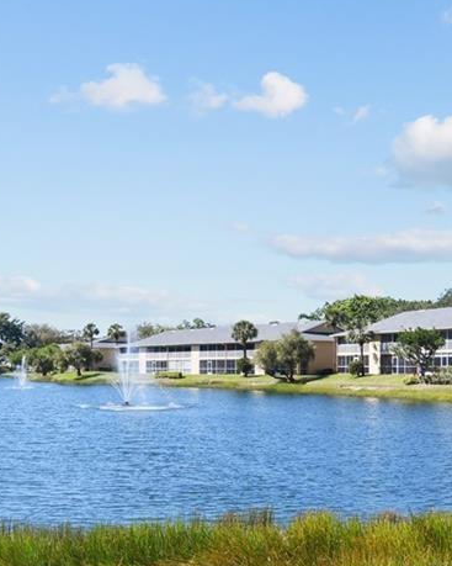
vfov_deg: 41.6
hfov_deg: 34.1
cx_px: 218
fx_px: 736
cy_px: 365
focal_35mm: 44
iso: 400
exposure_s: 1/1000
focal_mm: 14
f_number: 8
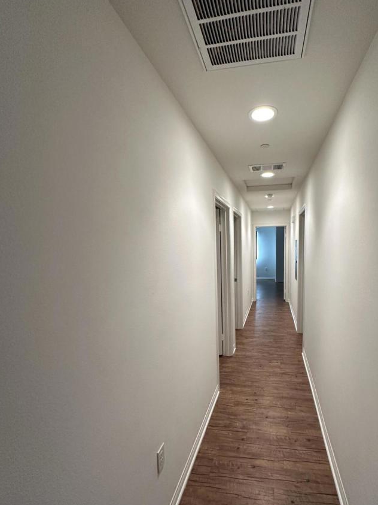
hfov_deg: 74.0
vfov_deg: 90.8
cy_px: 274
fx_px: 248
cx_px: 225
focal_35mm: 17
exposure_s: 1/120
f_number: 2.2
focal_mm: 2.22
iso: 250
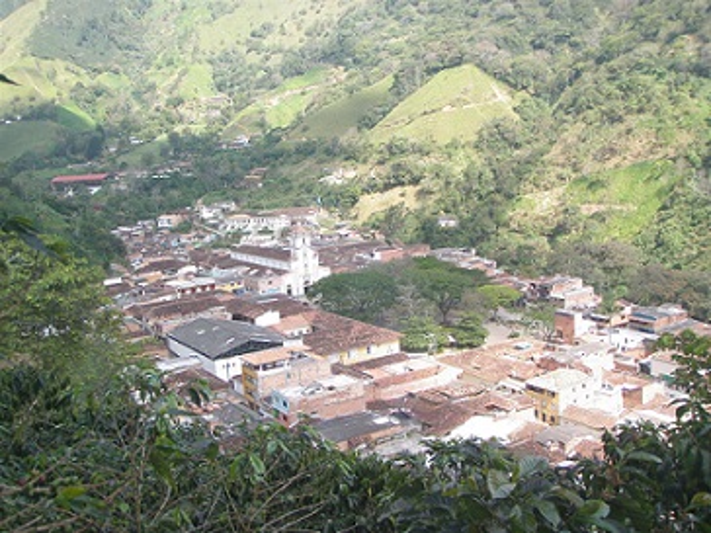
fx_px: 781
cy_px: 266
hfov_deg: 49.0
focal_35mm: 38
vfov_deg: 37.7
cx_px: 356
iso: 80
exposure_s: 1/320
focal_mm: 6.7
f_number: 3.5
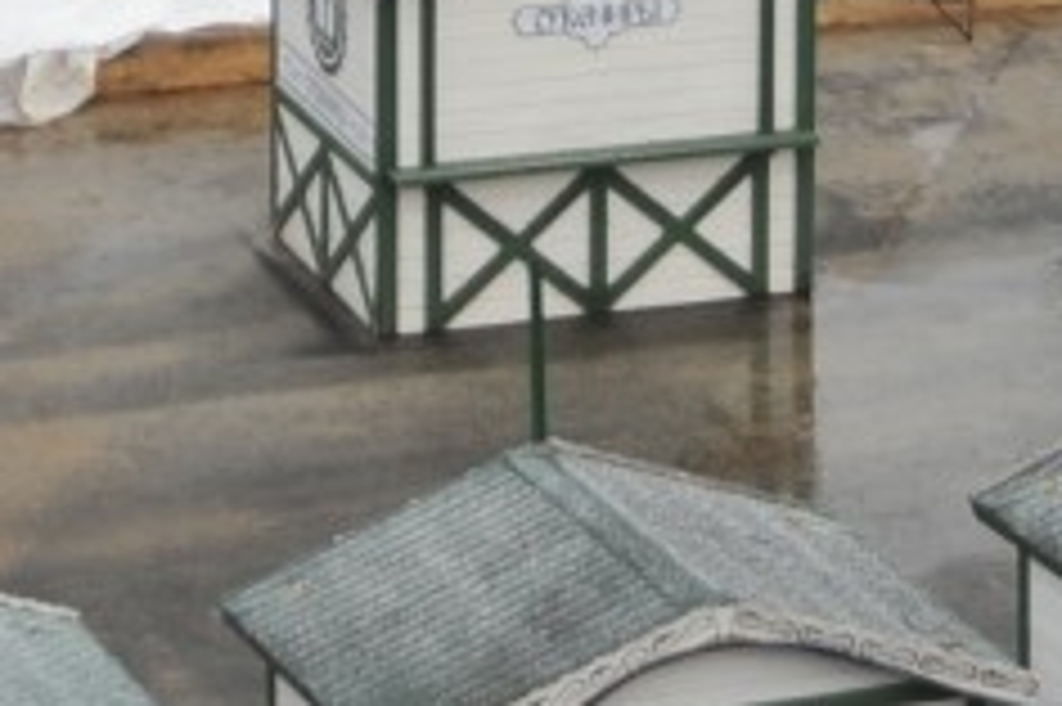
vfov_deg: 4.3
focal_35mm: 310
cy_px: -949
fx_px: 9138
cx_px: 952
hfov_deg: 6.6
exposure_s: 1/250
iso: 200
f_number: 3.5
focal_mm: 45
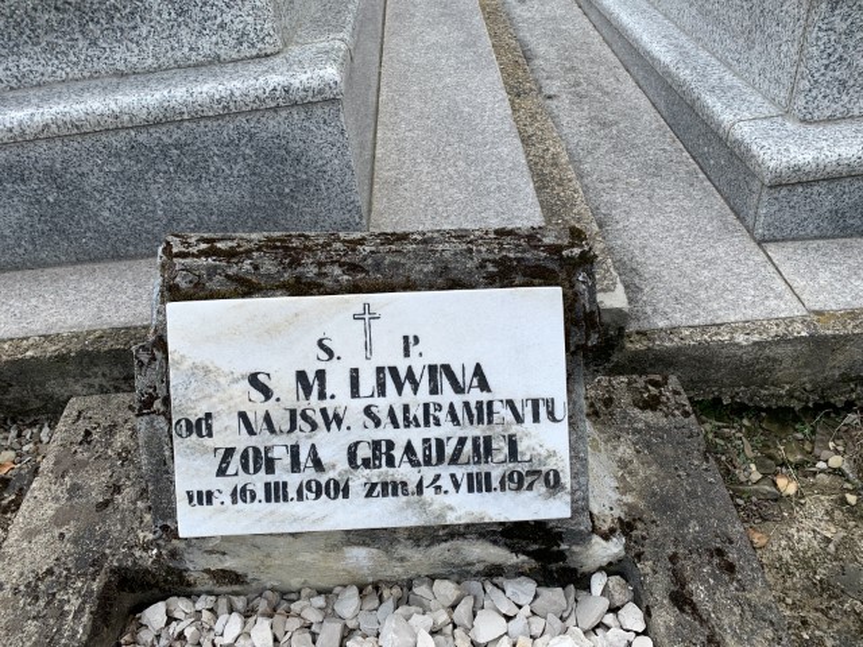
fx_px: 648
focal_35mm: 26
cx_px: 432
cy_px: 324
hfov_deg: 67.3
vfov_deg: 53.1
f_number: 1.8
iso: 25
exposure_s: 1/911
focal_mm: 4.25
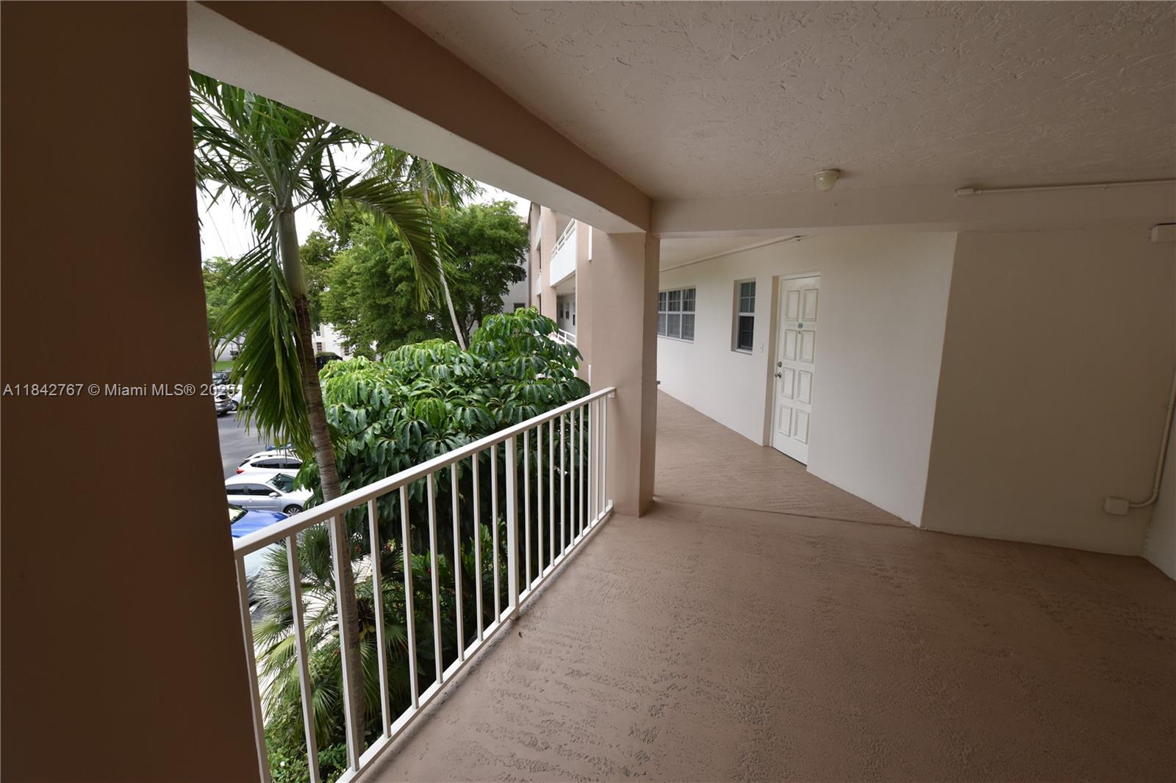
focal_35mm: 15
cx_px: 588
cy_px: 392
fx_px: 490
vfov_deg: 77.3
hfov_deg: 100.4
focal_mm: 10
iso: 200
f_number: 6.3
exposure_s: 1/250
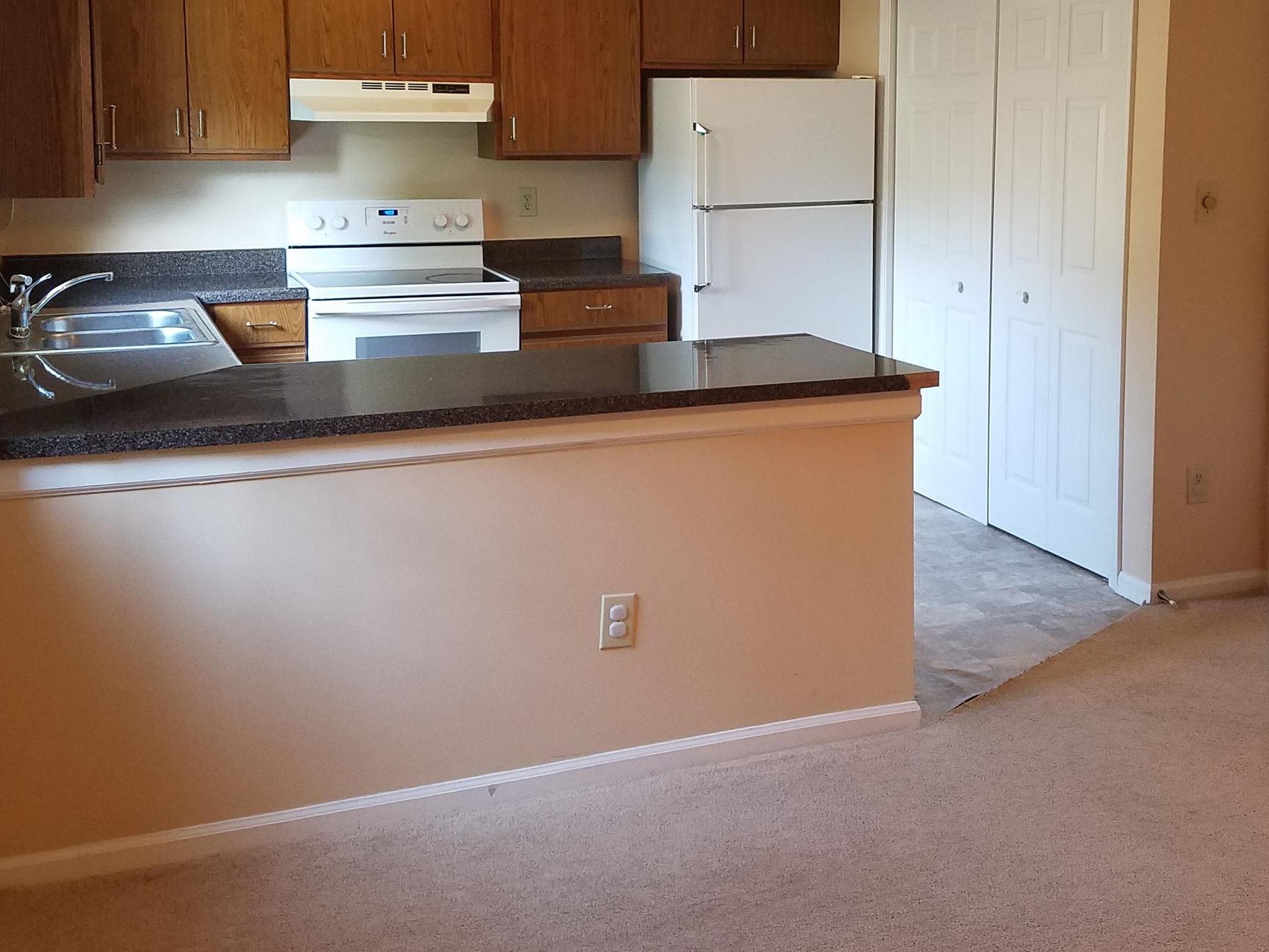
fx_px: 1503
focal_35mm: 41
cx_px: 806
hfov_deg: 45.3
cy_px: 222
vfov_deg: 34.3
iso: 160
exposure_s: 1/40
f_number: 1.7
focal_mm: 4.2
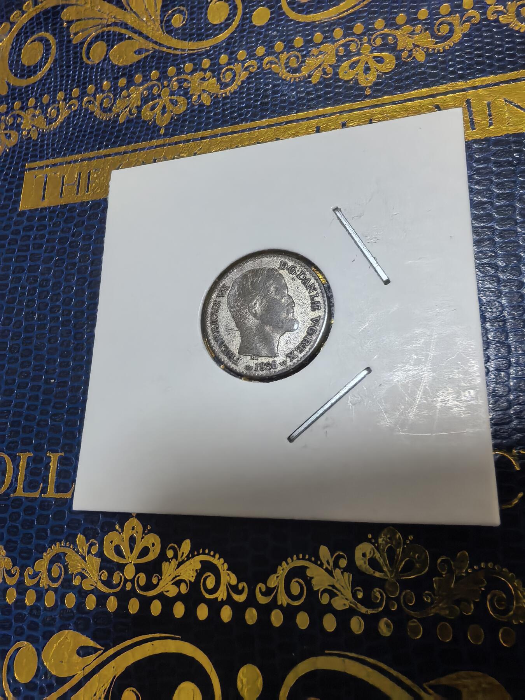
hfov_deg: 56.8
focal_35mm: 24
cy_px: 350
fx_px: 485
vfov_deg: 71.6
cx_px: 262
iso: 400
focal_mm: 1.68
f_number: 2.2
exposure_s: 1/25
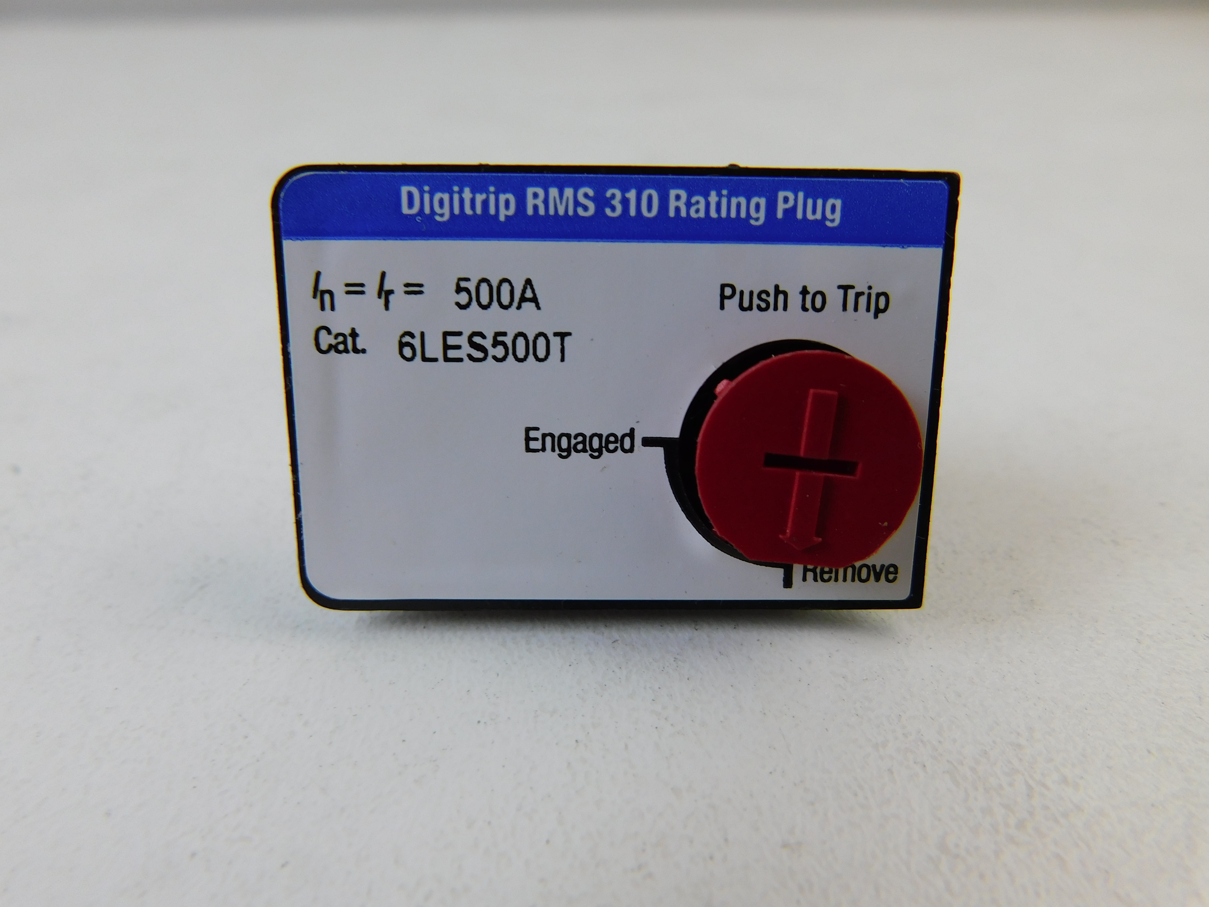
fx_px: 803
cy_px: 454
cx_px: 604
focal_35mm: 23
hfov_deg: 73.9
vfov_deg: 58.9
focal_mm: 4
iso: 125
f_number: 3
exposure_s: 1/30
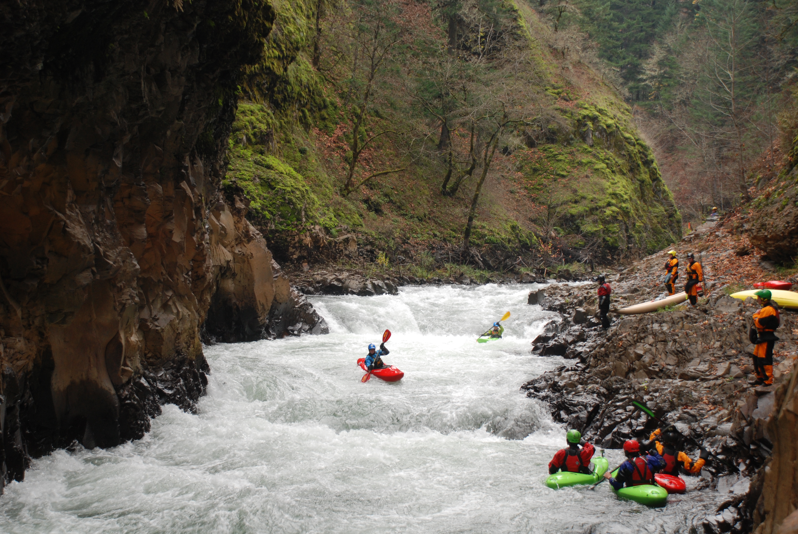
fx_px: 1332
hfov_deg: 33.4
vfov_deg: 22.7
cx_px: 399
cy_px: 267
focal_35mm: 60
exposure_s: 1/80
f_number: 5
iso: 250
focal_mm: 40
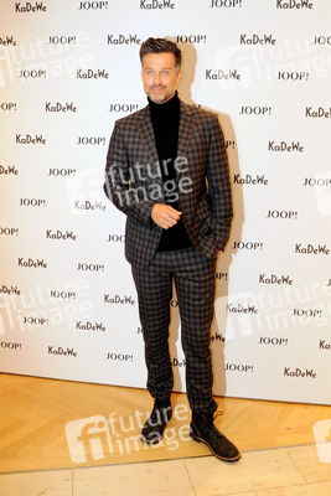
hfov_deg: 43.6
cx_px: 166
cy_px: 248
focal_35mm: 30
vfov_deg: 61.9
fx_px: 413
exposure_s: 1/50
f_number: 6.3
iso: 800
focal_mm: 20
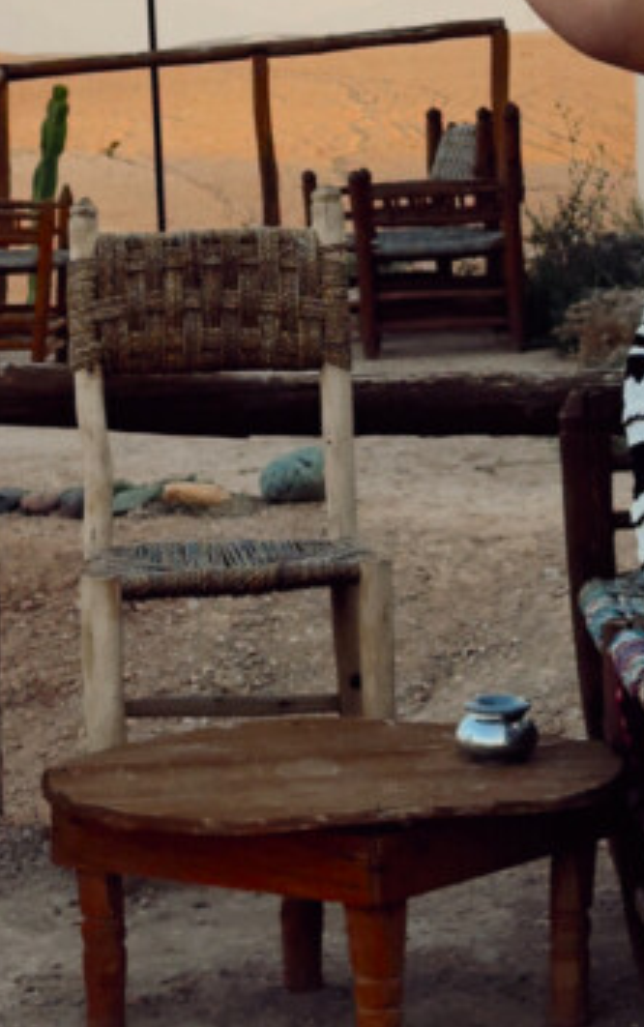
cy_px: -157
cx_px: 360
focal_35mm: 147
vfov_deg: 13.9
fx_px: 4118
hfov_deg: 8.9
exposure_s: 1/651
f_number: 1.78
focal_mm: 6.76
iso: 64
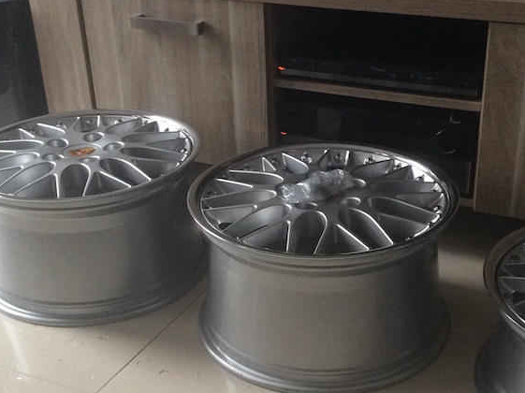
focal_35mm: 57
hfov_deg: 33.8
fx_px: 864
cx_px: 277
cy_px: 242
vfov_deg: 25.6
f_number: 2.4
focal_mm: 3.3
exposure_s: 1/25
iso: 160
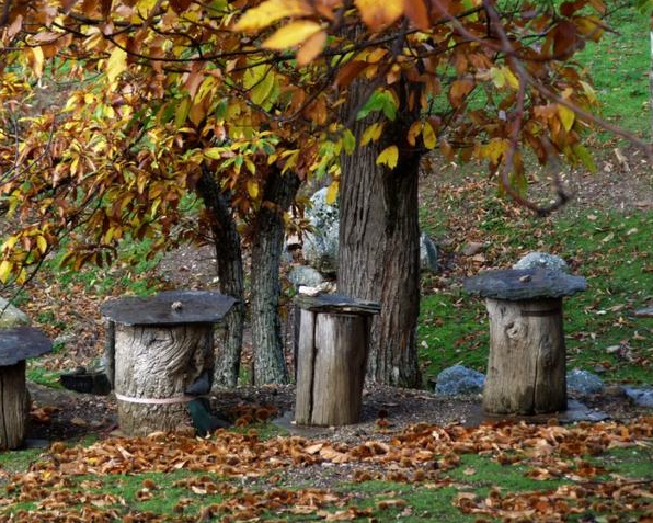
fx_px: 4697
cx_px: 322
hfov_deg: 8.0
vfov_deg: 6.4
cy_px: 261
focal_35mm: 243
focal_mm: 41.2
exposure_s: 1/60
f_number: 3.7
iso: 125
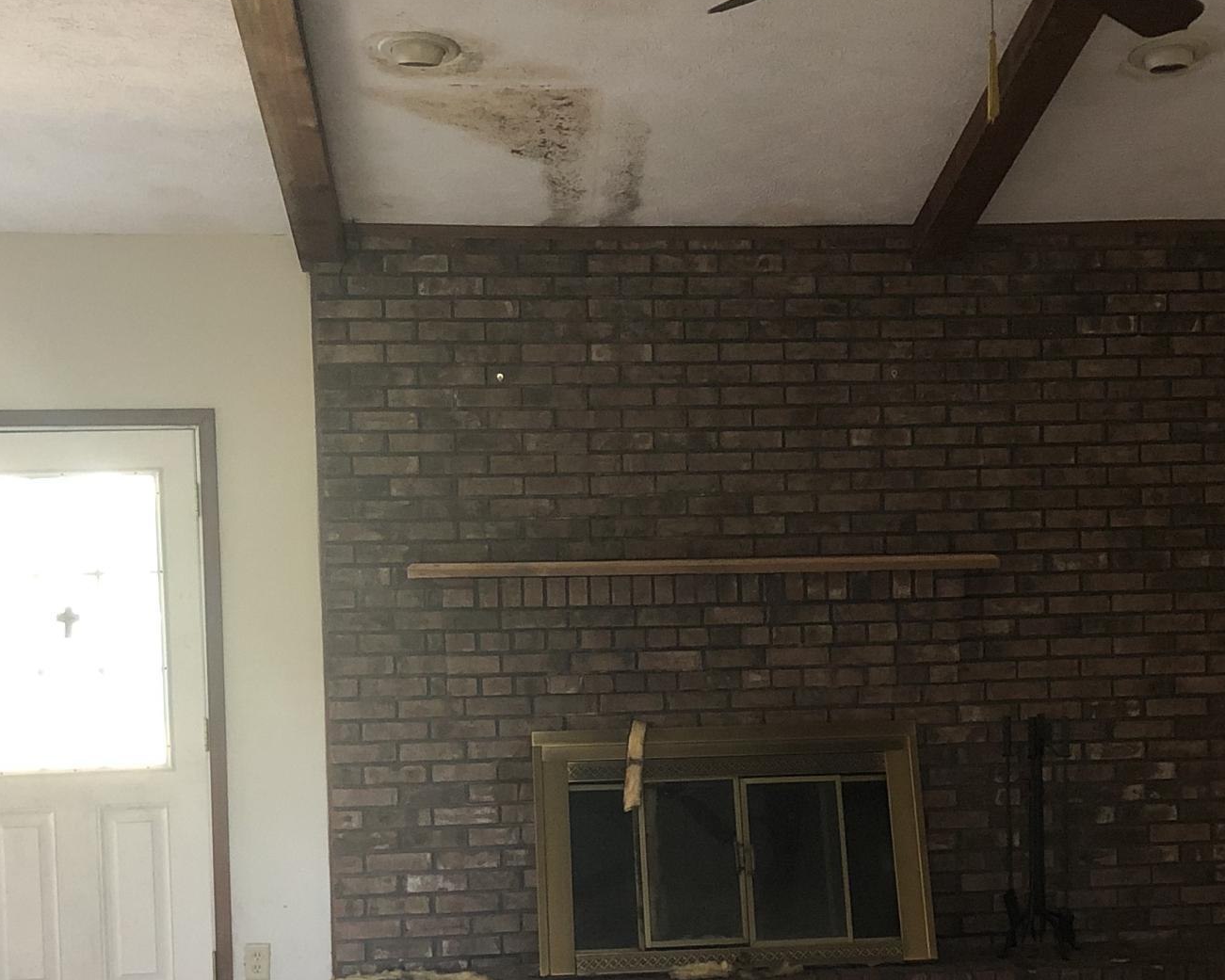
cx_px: 777
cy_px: 699
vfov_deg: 24.0
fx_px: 2284
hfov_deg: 29.9
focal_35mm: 63
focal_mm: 3.99
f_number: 1.8
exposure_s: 1/13
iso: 100
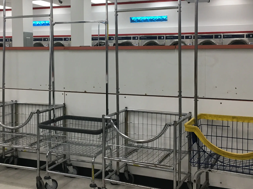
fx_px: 336
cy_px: 72
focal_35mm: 46
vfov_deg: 31.4
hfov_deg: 41.2
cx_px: 110
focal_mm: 4.15
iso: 32
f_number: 2.2
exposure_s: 1/30
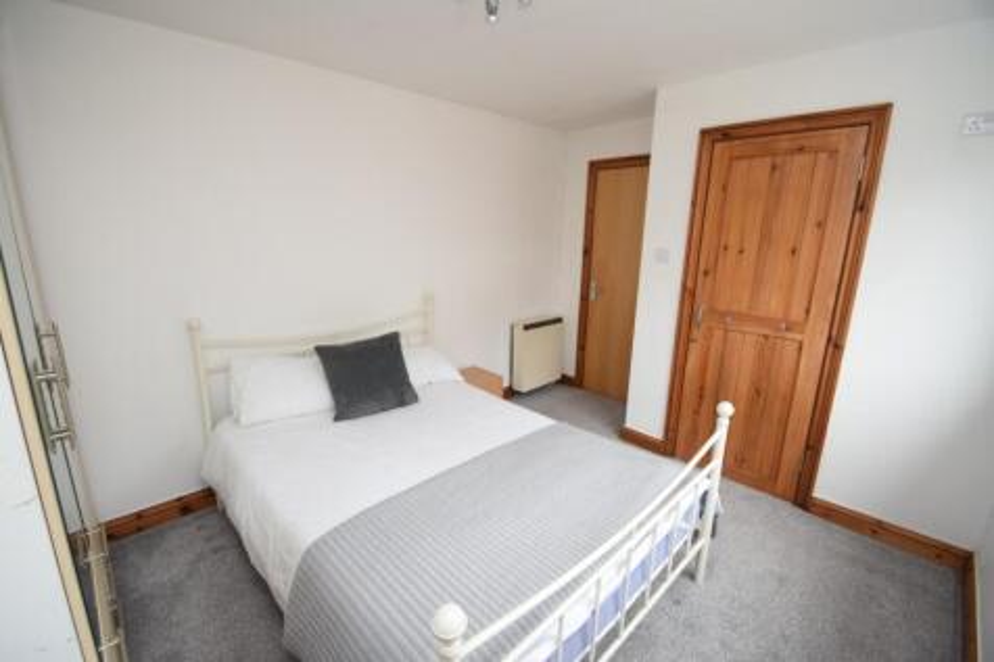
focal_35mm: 15
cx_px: 497
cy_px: 331
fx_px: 414
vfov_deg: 77.3
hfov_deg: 100.4
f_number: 5
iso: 800
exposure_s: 1/100
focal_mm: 10
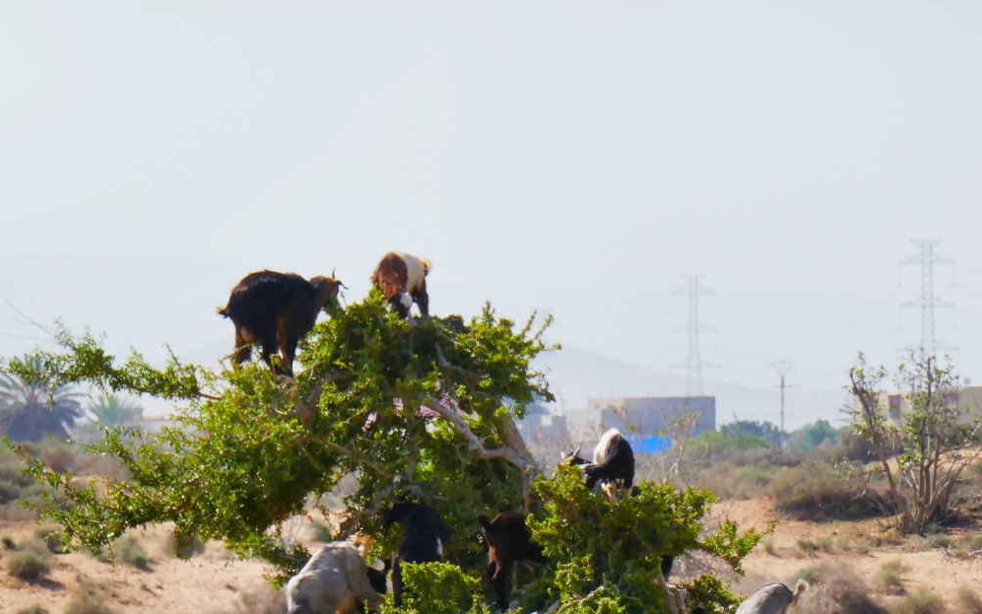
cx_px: 439
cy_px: 523
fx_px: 10945
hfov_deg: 5.1
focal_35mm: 409
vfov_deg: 3.2
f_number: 5.9
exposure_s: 1/1300
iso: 400
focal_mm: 91
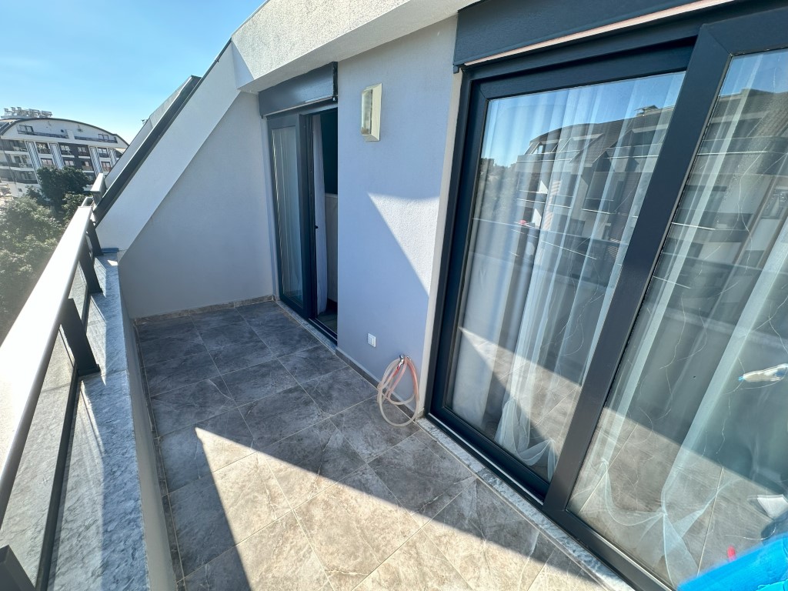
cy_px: 296
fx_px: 319
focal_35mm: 14
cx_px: 394
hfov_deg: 102.1
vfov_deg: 85.7
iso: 40
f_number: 2.2
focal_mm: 2.22
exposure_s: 1/509
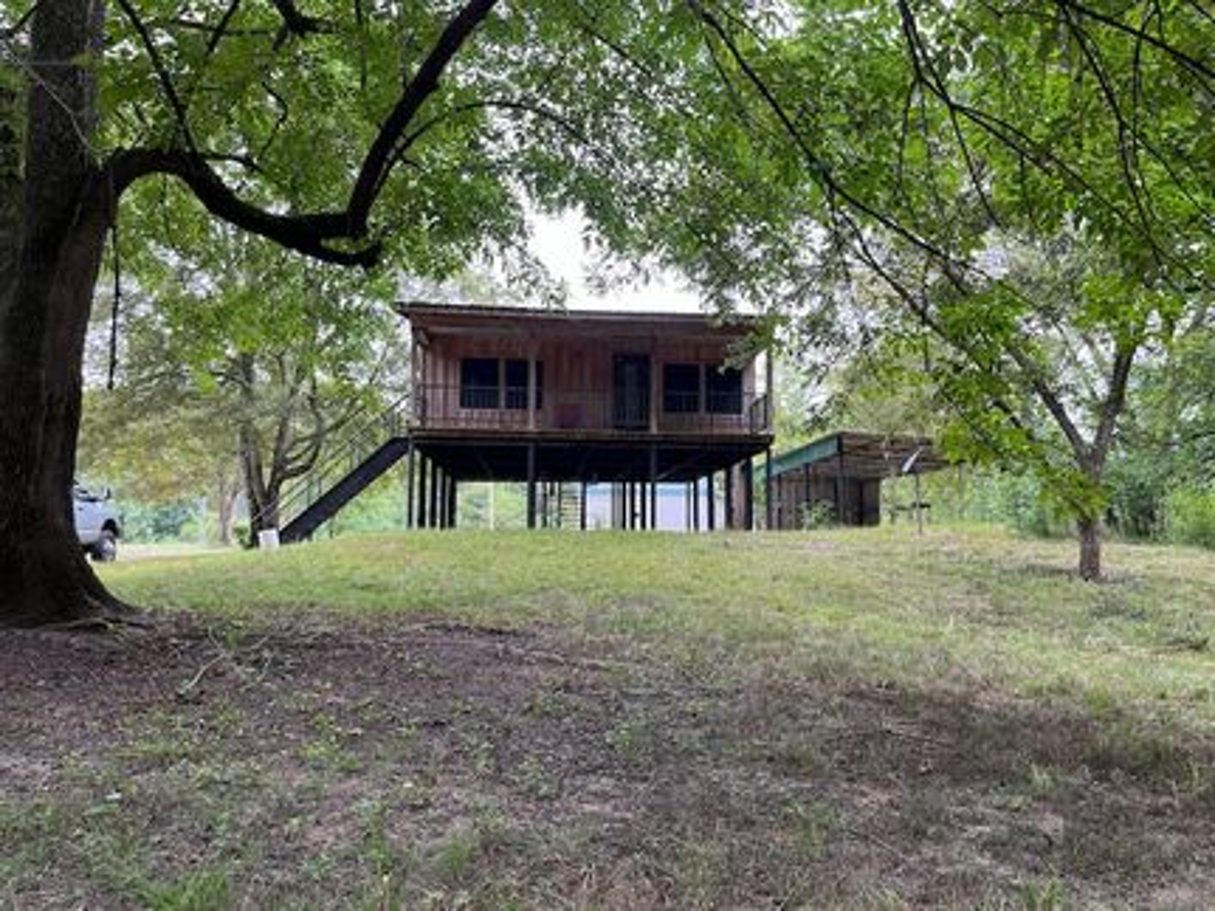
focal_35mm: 26
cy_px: 456
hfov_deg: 67.3
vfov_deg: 53.0
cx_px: 608
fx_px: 912
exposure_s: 1/165
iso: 64
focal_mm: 5.1
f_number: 1.6
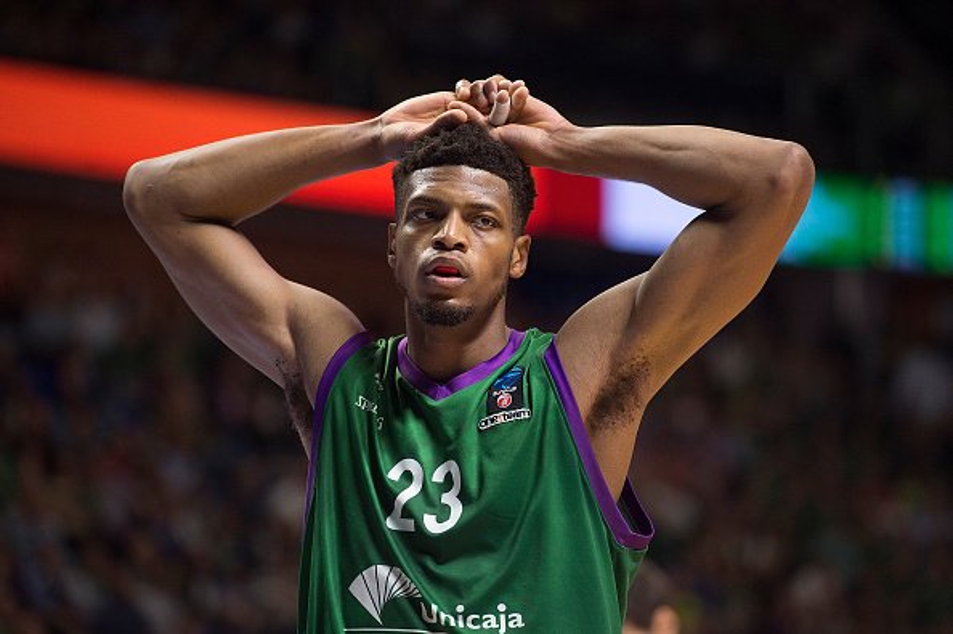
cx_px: 476
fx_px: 5290
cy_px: 317
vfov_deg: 6.9
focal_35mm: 200
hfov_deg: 10.3
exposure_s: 1/800
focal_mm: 200
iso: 2000
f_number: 4
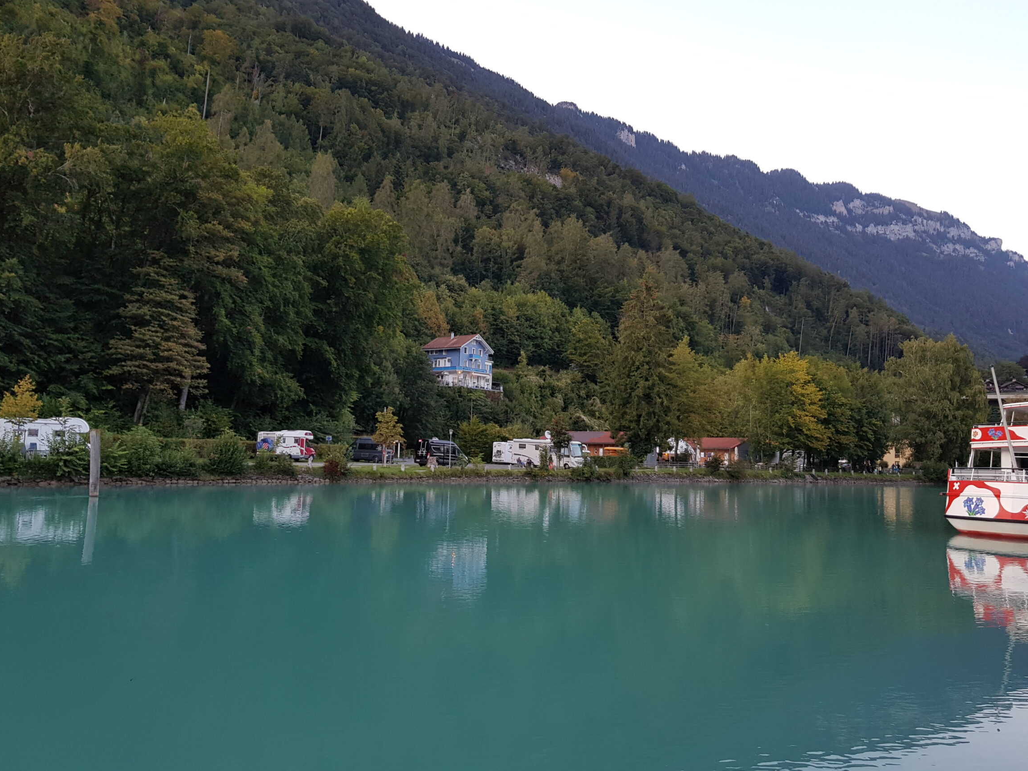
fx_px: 861
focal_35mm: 29
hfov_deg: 61.7
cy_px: 379
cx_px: 500
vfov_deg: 48.2
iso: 50
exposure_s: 1/50
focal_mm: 4.2
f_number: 1.7
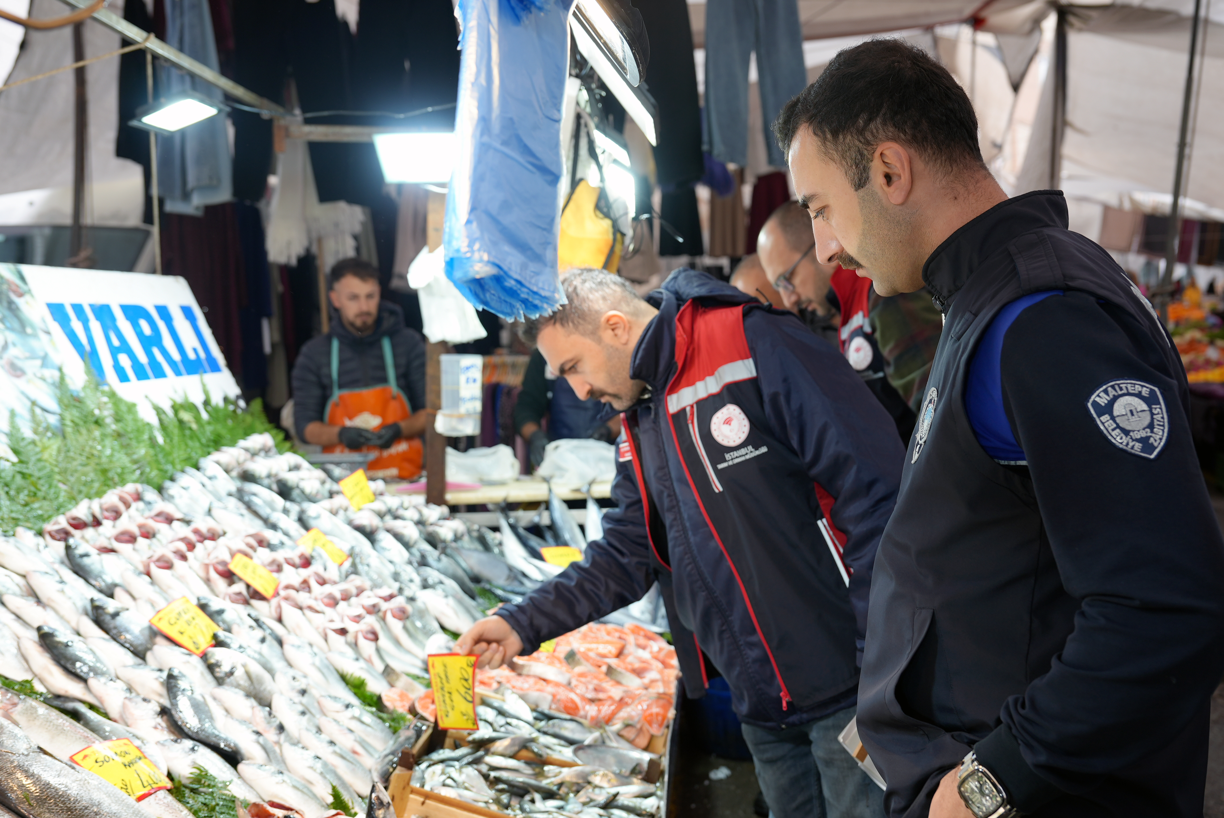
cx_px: 612
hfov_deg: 53.1
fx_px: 1225
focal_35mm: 36
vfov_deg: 36.9
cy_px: 409
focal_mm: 36
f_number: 4
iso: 200
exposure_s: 1/160
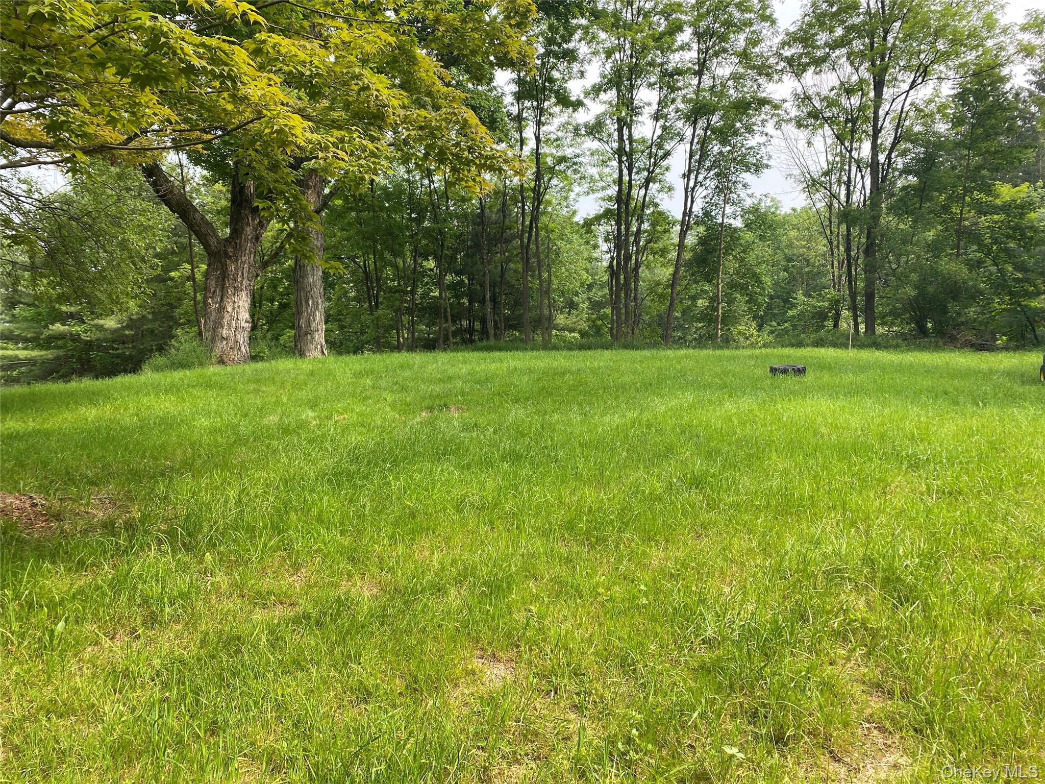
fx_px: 785
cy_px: 392
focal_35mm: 26
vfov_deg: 53.1
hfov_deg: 67.3
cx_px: 522
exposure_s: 1/517
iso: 32
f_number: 1.8
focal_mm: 4.25
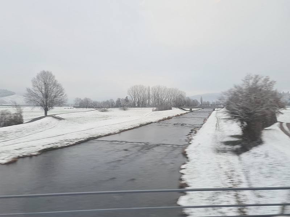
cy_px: 108
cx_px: 145
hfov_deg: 67.4
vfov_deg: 52.9
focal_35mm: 26
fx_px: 217
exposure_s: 1/100
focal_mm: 5.4
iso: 64
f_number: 1.8
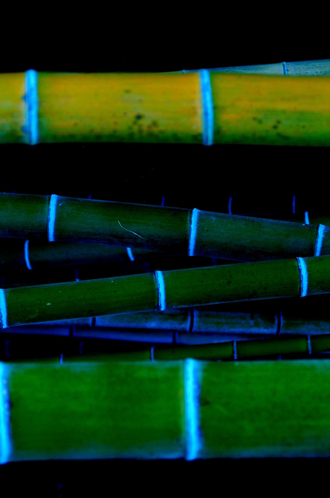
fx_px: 2688
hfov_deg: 7.0
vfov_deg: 10.6
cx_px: 165
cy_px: 249
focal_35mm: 195
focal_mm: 130
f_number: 8
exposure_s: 1/200
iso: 500
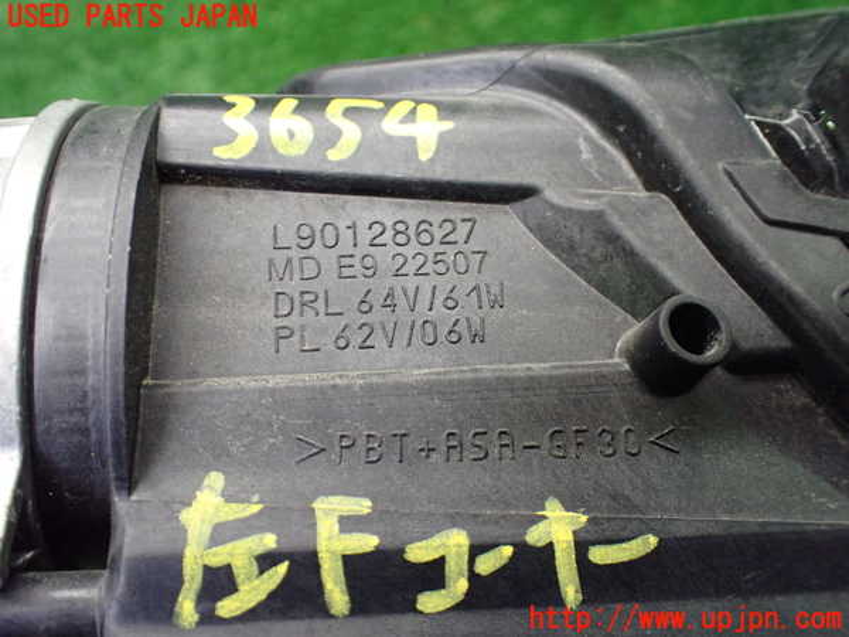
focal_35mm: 30
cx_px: 424
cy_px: 318
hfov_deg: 60.0
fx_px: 736
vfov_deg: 46.8
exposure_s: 1/125
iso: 640
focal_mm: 5.4
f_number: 2.3
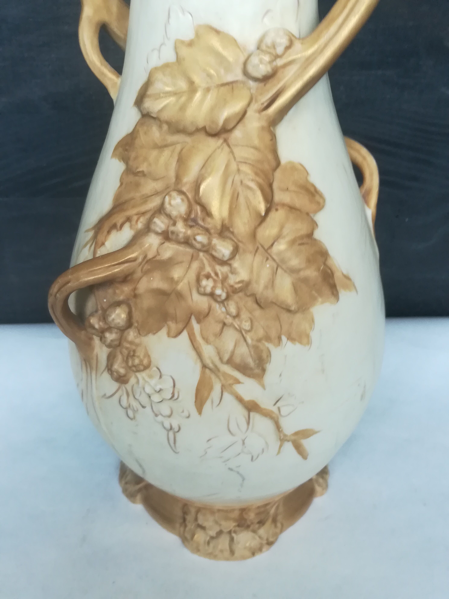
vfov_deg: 55.4
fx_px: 571
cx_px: 224
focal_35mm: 33
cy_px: 300
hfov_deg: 42.9
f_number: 2.2
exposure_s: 1/33.3
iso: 160
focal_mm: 3.83
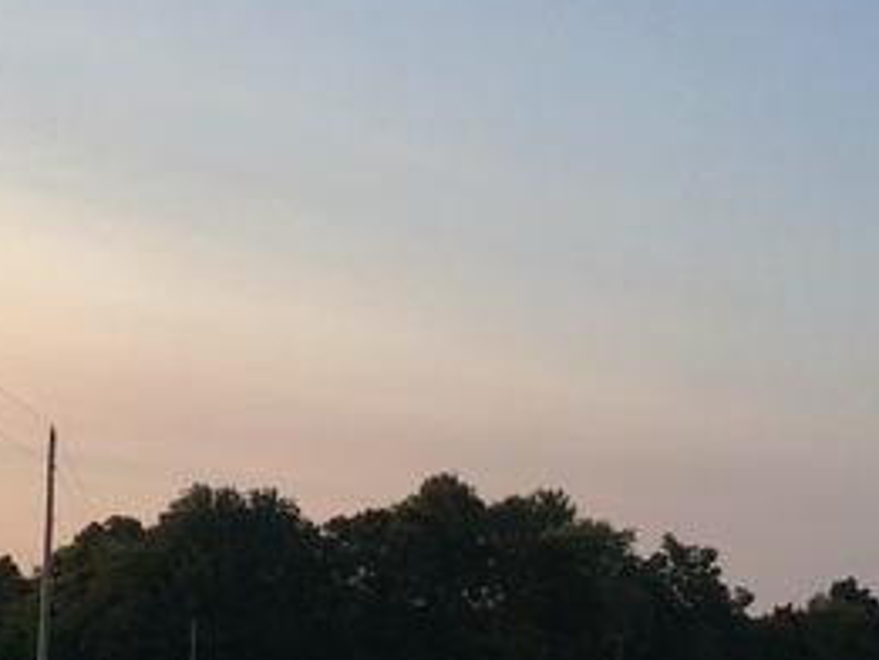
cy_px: 663
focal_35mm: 86
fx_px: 2185
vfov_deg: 16.8
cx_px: 200
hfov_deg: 22.5
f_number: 2.2
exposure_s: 1/625
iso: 25
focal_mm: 4.15
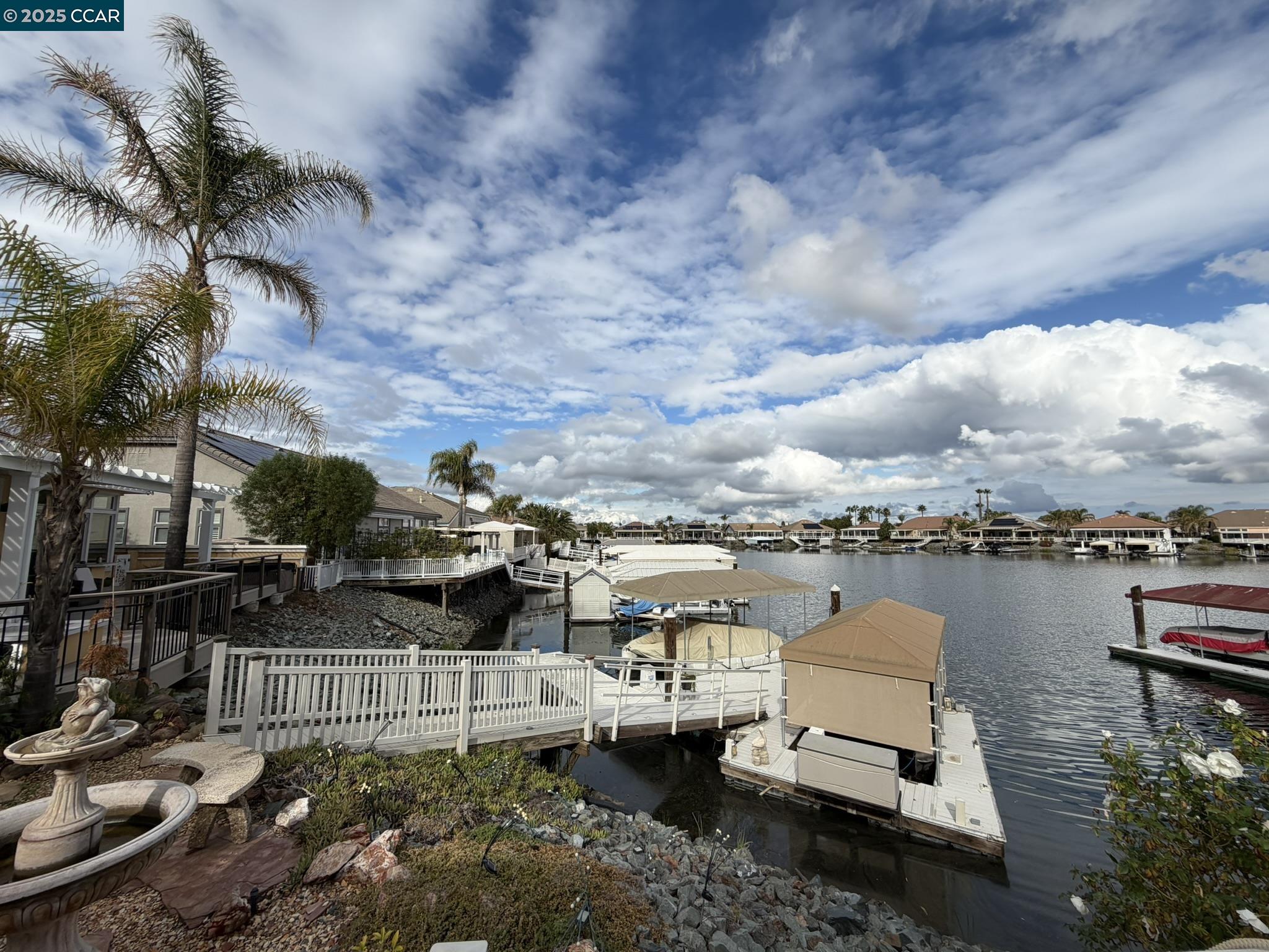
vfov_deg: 85.7
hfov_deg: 102.1
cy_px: 476
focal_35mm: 14
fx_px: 513
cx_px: 634
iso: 20
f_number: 2.2
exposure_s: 1/1167
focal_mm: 2.22
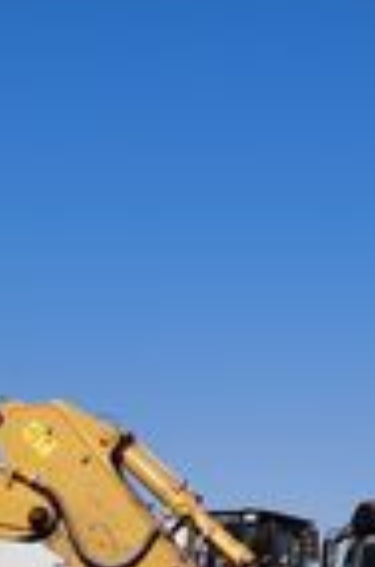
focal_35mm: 119
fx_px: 1868
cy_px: 655
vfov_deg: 16.6
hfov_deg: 11.2
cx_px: -112
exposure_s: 1/4902
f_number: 1.8
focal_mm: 5.58
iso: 50
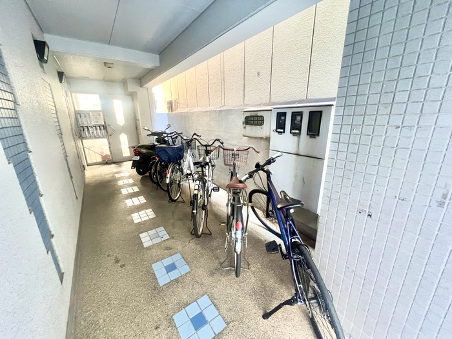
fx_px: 170
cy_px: 170
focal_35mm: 13
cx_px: 226
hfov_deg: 106.2
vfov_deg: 89.9
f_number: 1.8
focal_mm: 1.57
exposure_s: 1/60
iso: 640
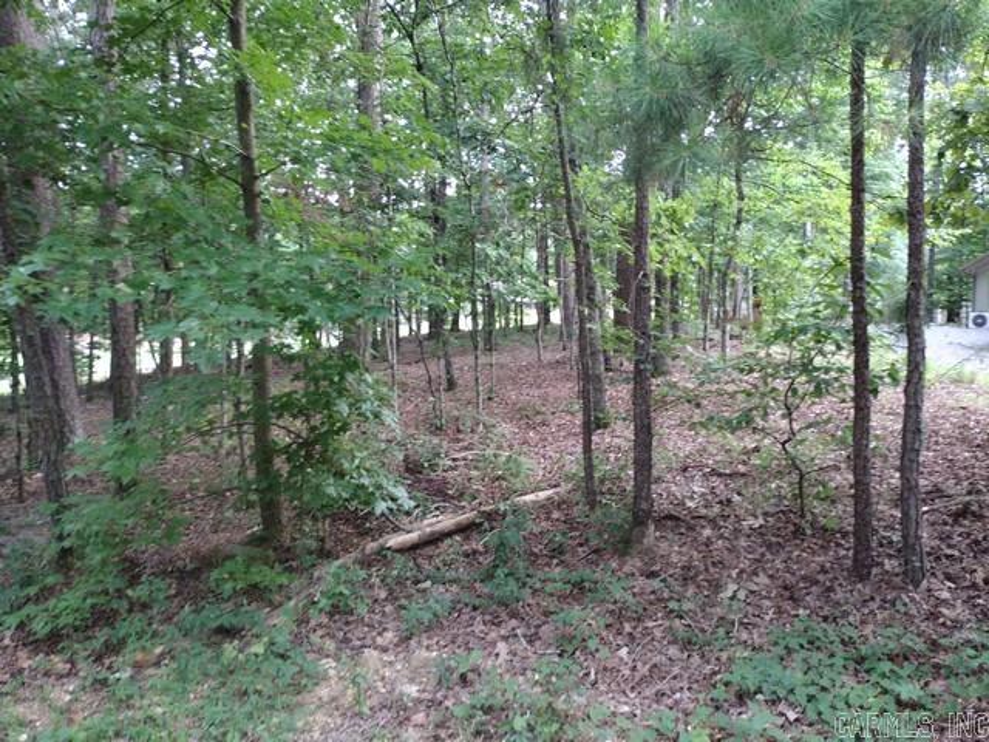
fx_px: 771
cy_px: 371
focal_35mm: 27
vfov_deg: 51.4
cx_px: 494
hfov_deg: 65.3
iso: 472
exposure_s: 1/40
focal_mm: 4.71
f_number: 1.7
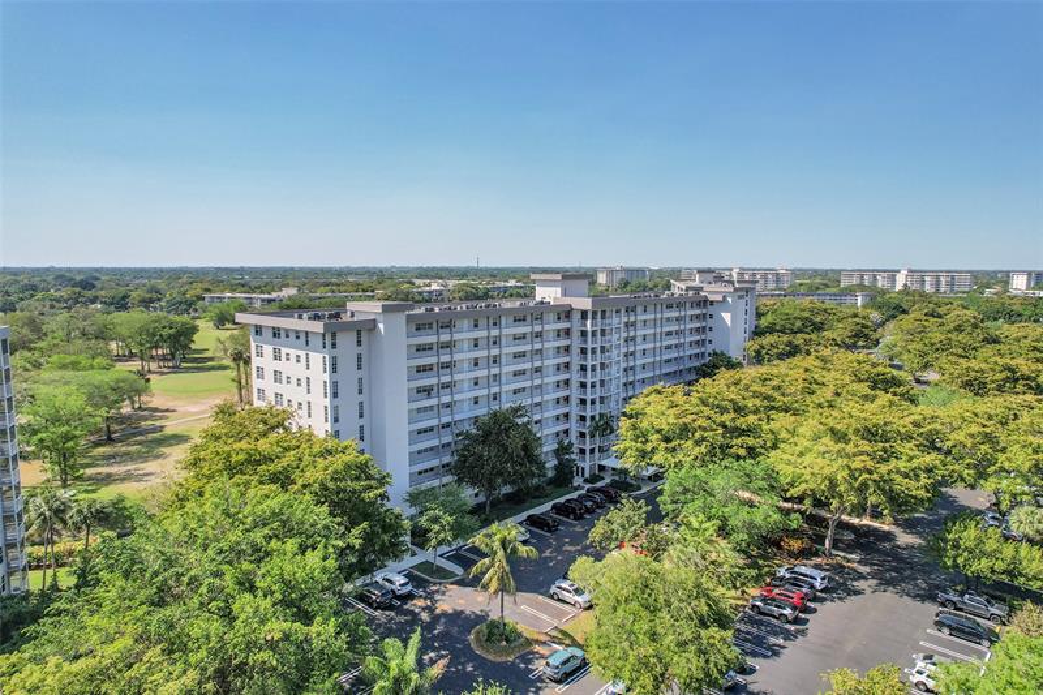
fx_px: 637
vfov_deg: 57.2
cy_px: 348
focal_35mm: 22
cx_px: 522
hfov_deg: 78.6
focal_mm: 8.38
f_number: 2.8
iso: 100
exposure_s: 1/1600
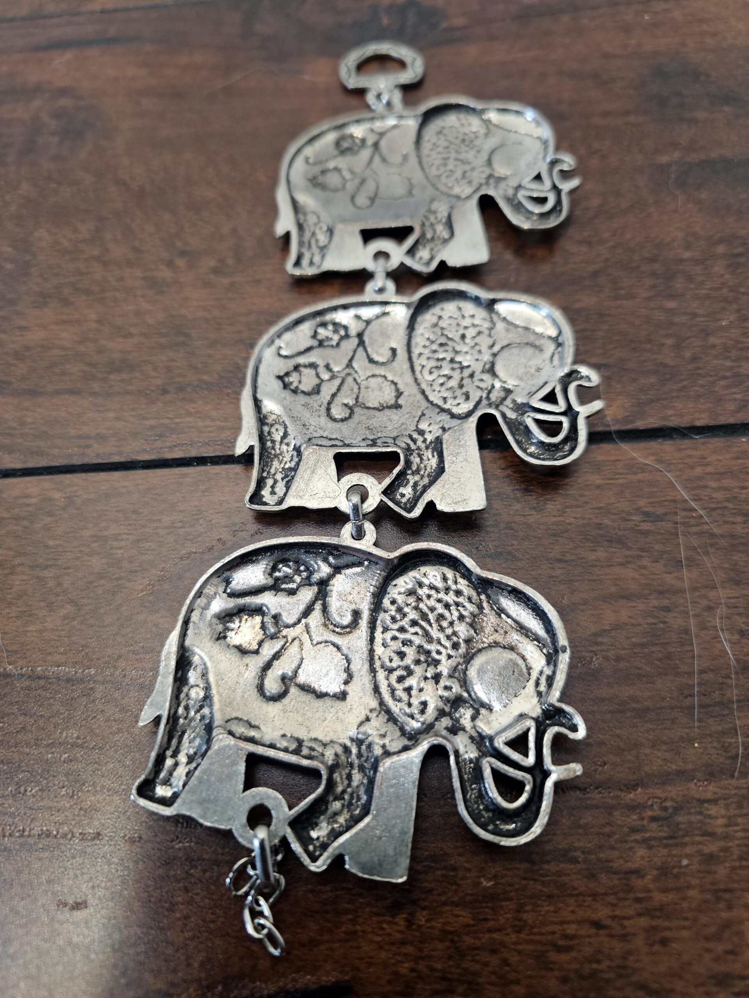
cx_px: 374
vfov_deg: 73.9
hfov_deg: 58.9
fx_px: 664
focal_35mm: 23
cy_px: 499
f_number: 1.7
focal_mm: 6.3
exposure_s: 1/120
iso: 200
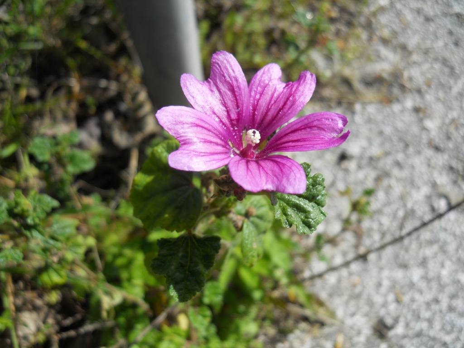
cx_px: 232
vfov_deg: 49.7
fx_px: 375
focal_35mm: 28
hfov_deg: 63.4
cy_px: 174
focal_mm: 5
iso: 80
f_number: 2.7
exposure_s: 1/1000
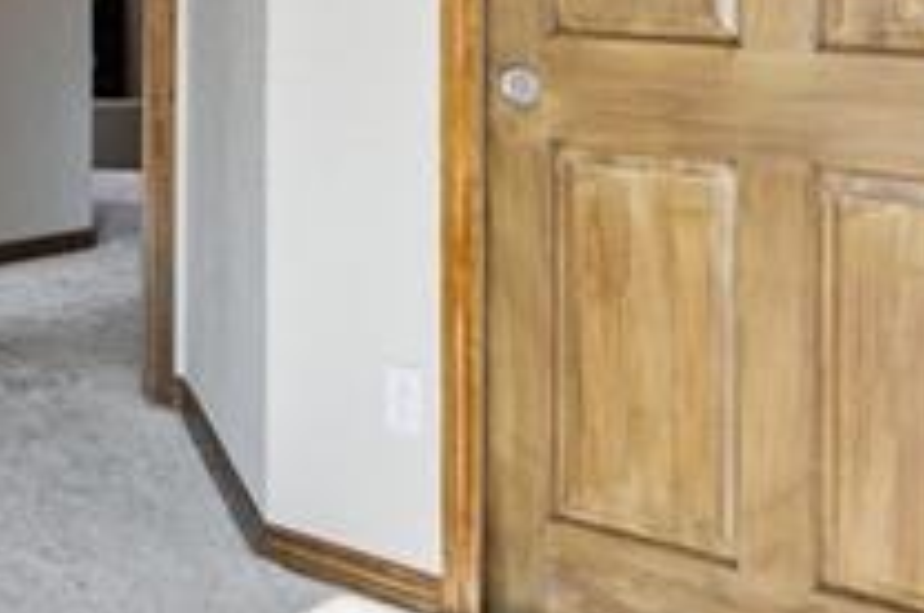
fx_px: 1896
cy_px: -107
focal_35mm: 74
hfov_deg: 23.9
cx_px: -293
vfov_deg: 17.6
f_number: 11
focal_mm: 15
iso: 800
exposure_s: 1/60
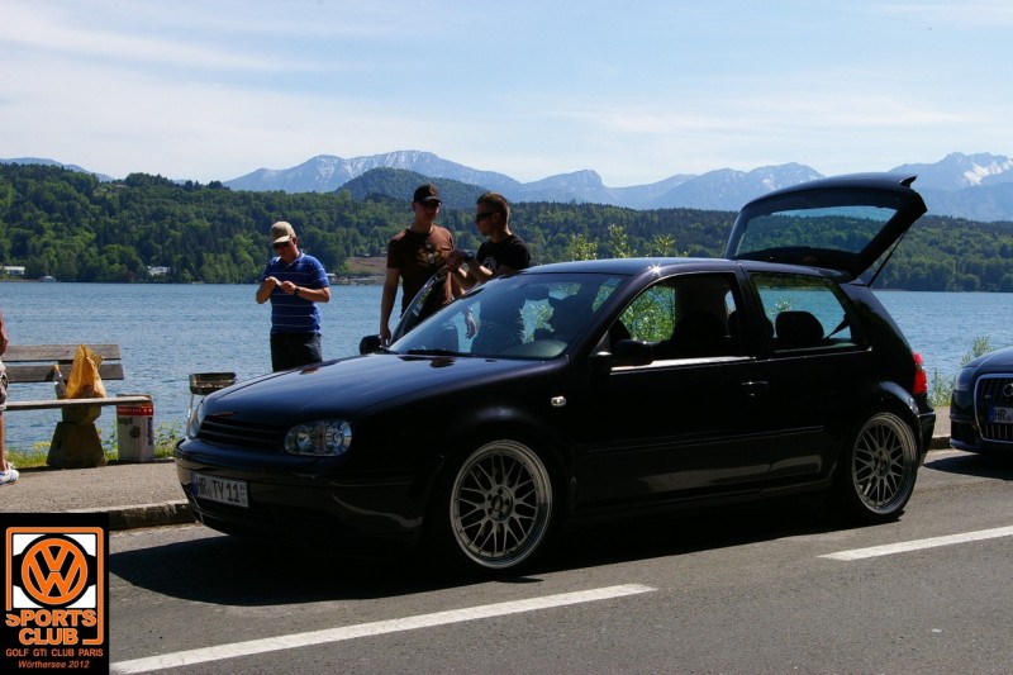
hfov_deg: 40.0
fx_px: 1392
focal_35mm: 50
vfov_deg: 27.2
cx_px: 506
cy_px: 338
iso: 200
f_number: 9.5
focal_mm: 33
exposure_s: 1/250
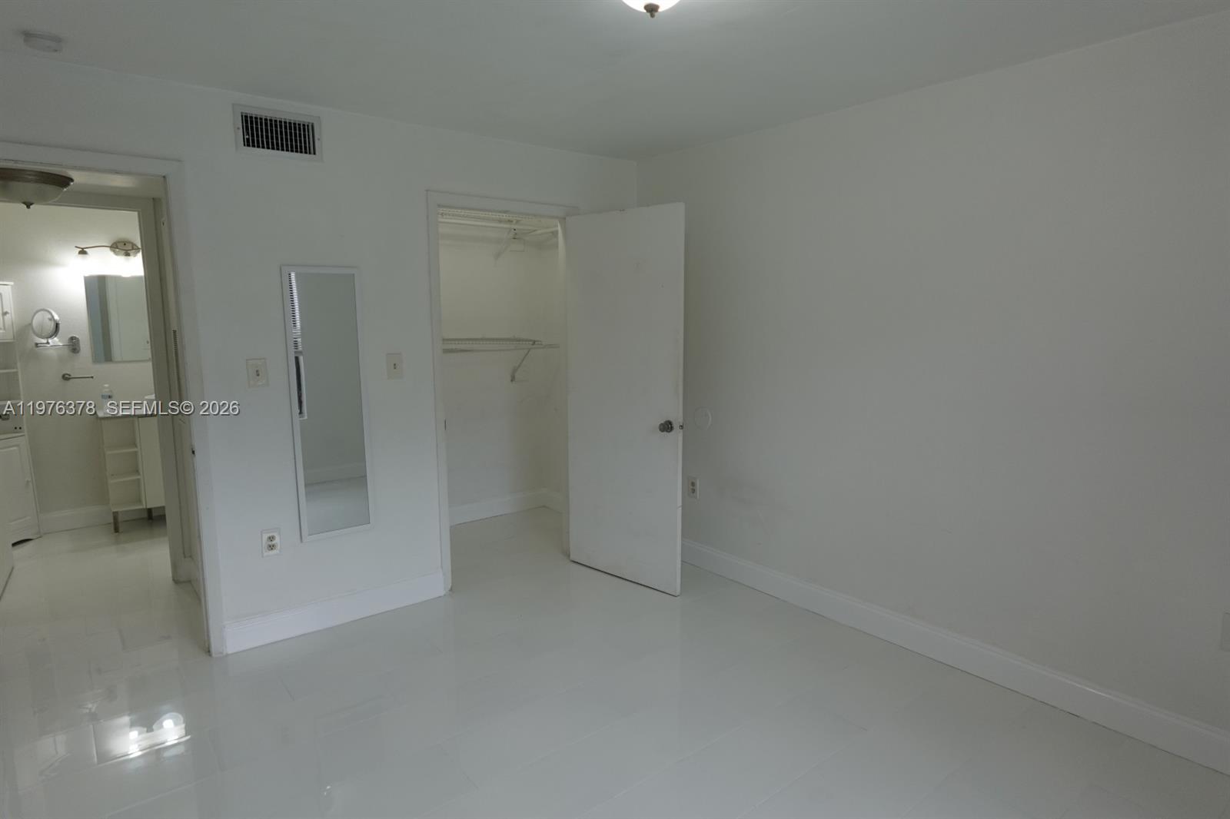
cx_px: 615
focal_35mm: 20
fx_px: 683
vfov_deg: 61.9
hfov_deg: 84.0
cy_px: 410
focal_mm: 7.6
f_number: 2
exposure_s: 1/200
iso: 125
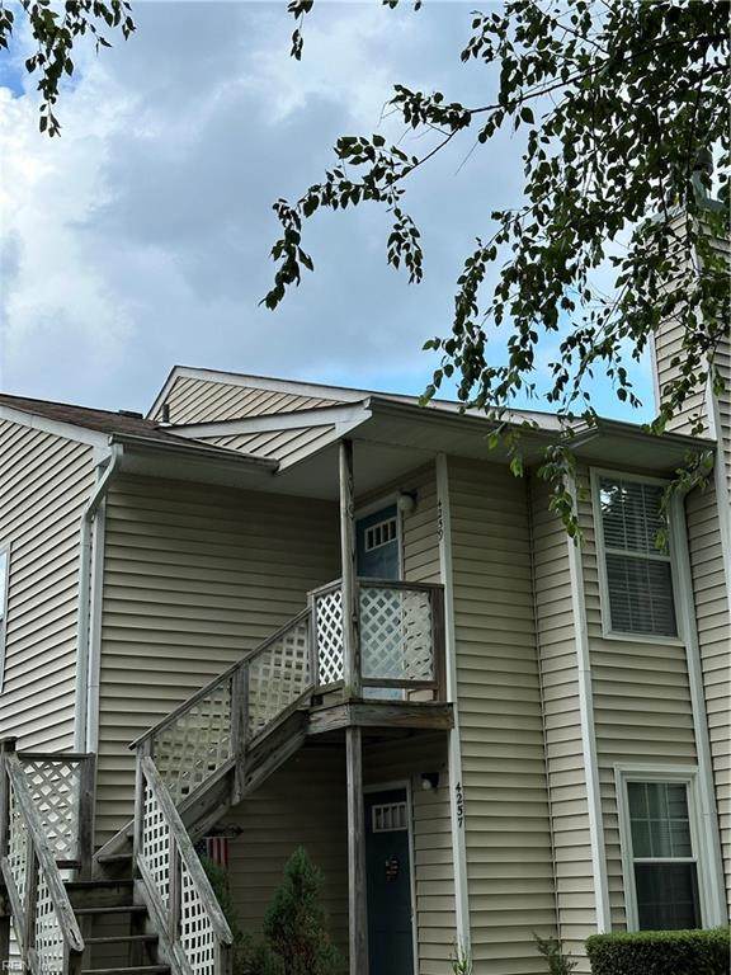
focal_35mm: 48
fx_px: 1352
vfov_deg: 39.7
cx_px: 366
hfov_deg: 30.3
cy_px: 488
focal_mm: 6.86
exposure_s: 1/2070
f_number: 1.78
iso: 64
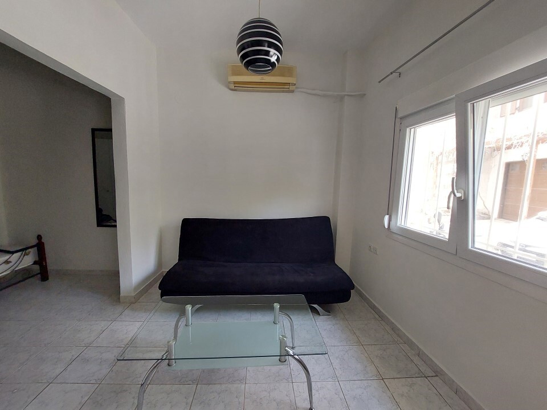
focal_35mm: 13
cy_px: 205
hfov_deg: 106.2
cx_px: 274
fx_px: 205
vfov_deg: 89.9
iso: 250
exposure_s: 1/50
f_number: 2.2
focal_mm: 1.74
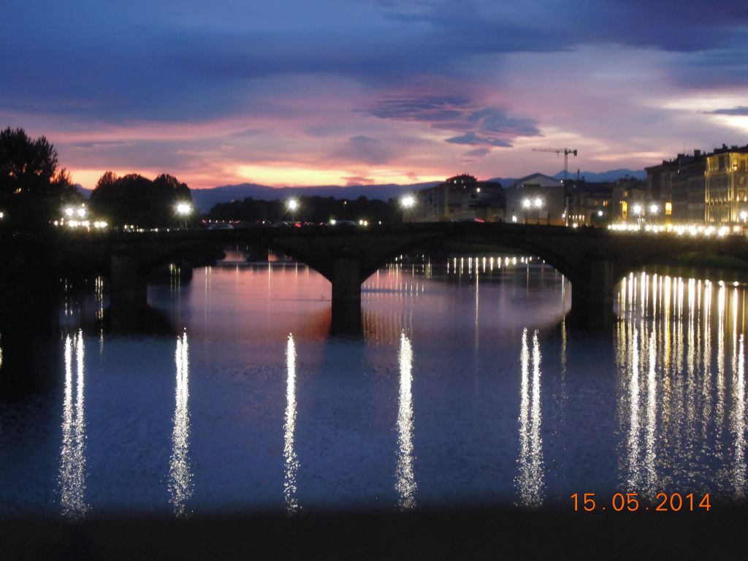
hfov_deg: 19.6
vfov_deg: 14.8
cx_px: 374
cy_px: 280
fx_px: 2161
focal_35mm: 100
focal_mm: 17.9
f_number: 4.9
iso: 800
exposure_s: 1/5
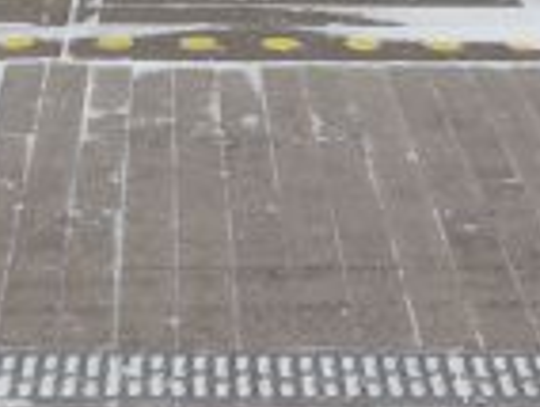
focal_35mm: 102
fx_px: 1594
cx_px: 228
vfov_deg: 13.8
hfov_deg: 19.2
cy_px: -173
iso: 80
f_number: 2.8
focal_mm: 6
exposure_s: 1/100
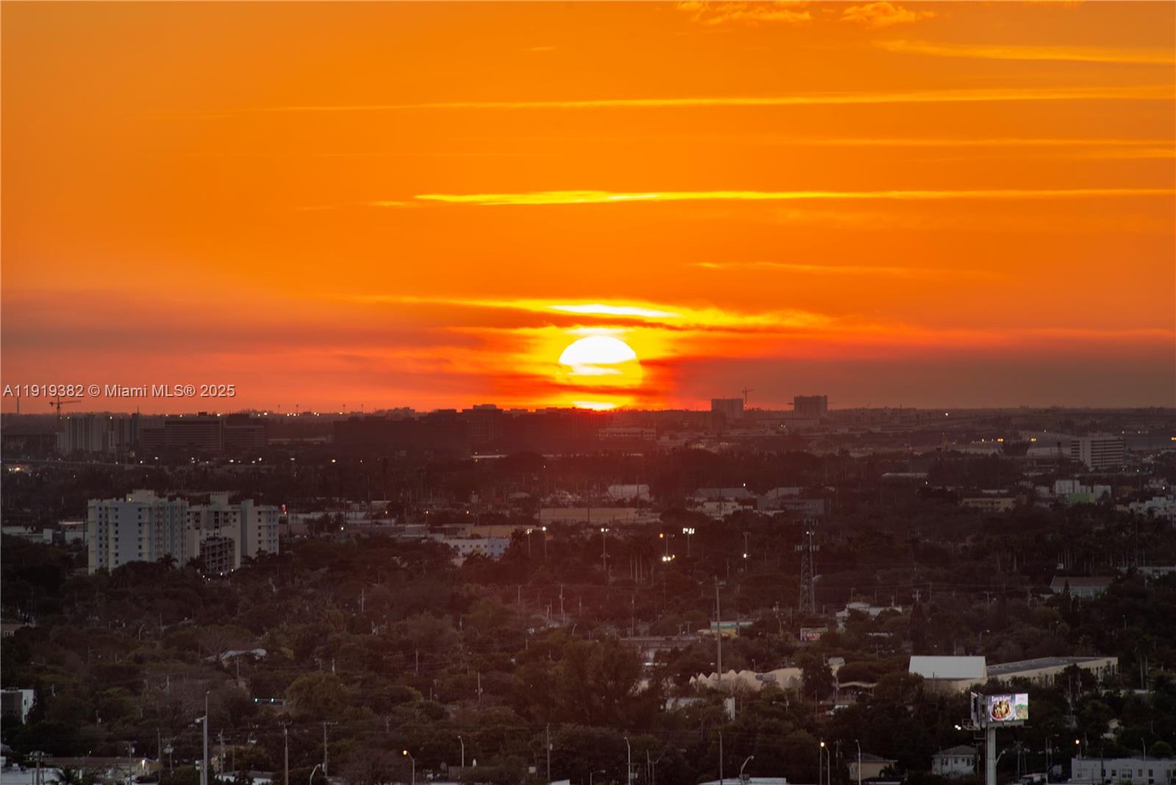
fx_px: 9800
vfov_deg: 4.6
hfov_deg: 6.9
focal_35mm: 300
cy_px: 392
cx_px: 588
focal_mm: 300
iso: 100
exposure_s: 1/50
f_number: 11
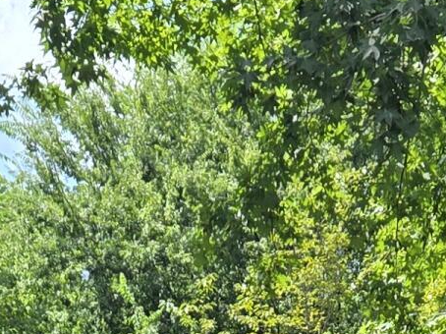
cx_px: 136
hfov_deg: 13.0
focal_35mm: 152
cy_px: 807
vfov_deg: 8.8
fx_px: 1957
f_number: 1.8
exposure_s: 1/1126
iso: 25
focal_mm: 5.4
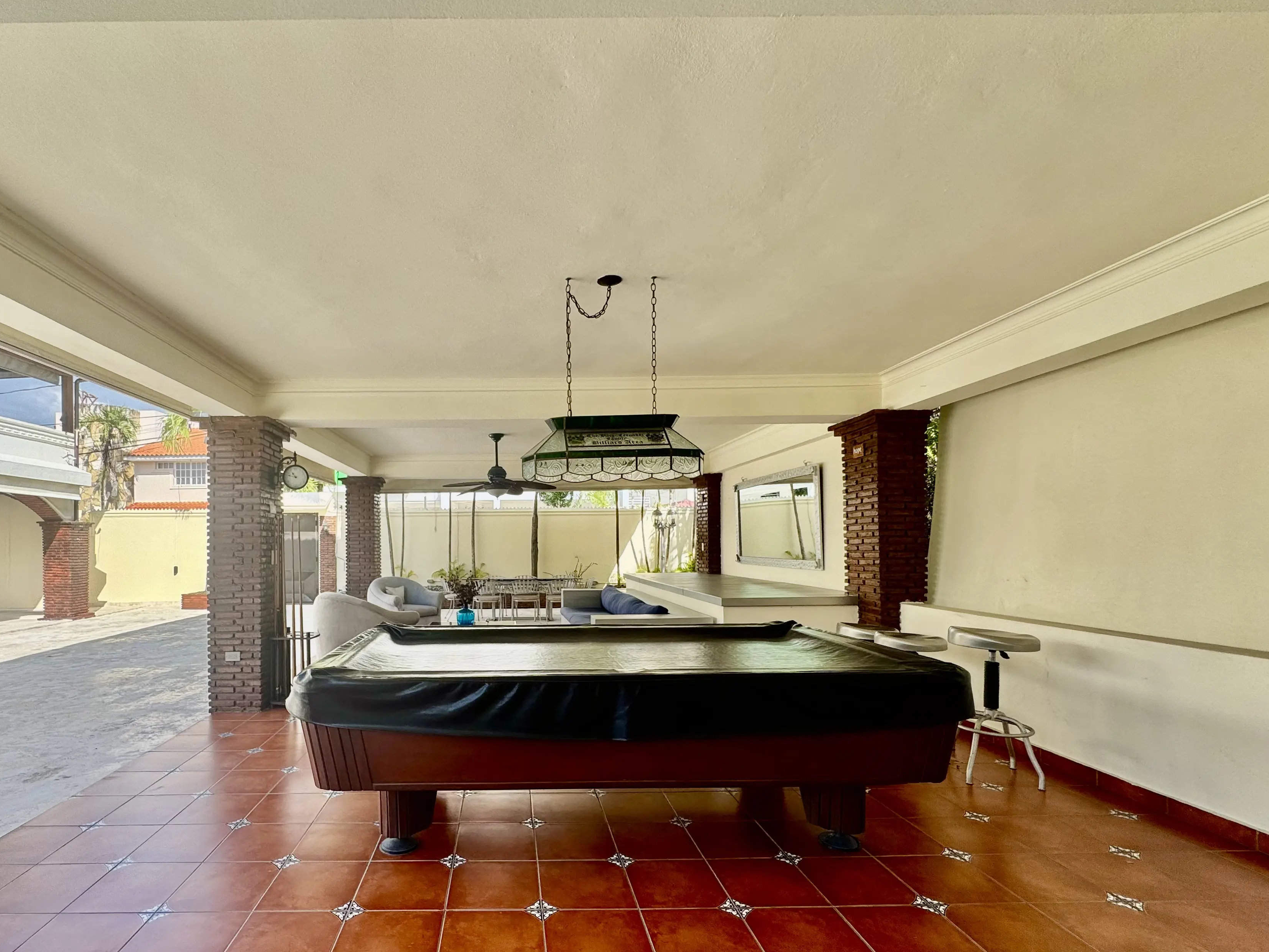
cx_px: 505
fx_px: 623
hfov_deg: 89.8
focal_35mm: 17
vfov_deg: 74.3
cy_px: 545
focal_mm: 2.22
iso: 40
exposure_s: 1/416
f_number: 2.2
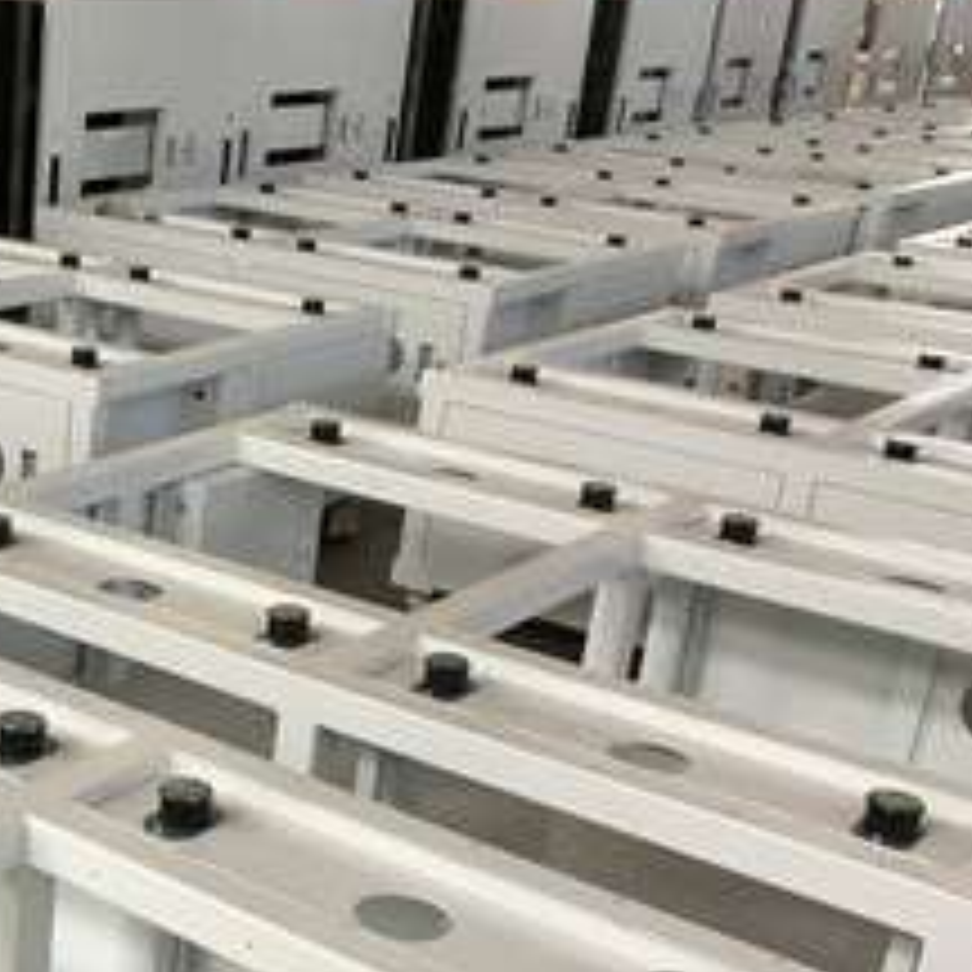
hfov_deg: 28.2
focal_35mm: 57
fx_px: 1811
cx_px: 0
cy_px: 742
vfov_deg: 29.5
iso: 25
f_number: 2.2
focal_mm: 4.15
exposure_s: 1/50
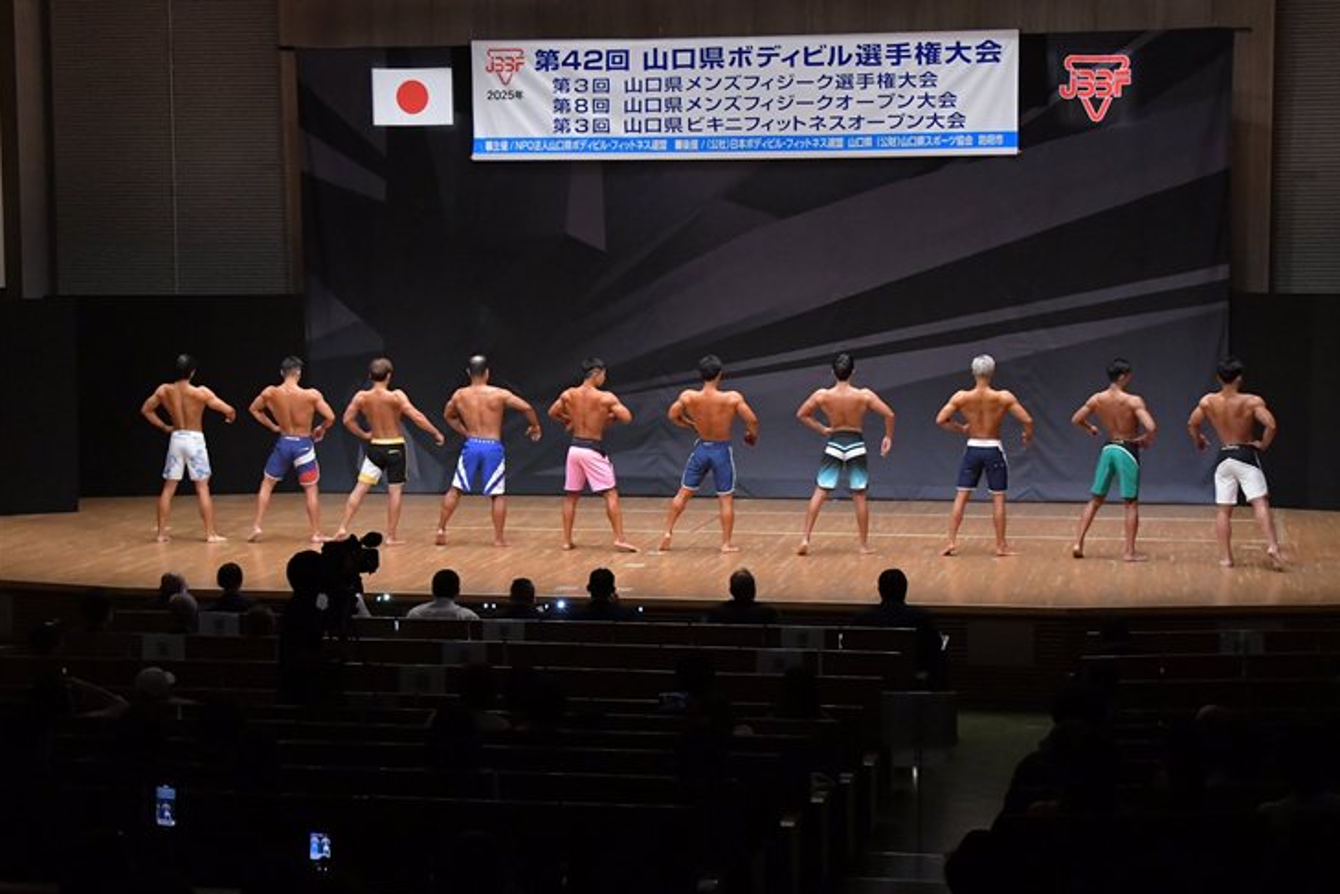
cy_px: 430
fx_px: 2606
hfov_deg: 28.8
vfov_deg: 19.5
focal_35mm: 70
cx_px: 709
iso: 6400
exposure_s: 1/400
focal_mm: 44
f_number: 5.6
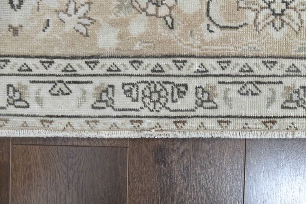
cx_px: 153
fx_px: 204
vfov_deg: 53.1
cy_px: 102
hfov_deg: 73.7
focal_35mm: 24
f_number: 16
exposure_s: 1/125
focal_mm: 24
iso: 640
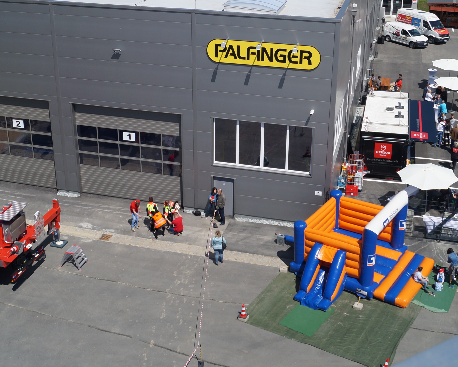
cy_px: 111
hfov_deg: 40.3
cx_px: 250
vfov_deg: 32.4
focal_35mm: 46
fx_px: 623
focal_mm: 18
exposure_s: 1/500
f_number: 8
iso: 100
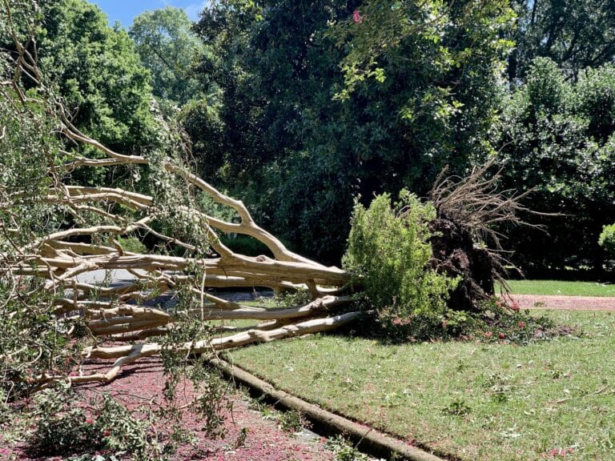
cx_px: 308
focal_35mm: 52
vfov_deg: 28.0
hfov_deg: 36.8
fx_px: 924
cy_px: 230
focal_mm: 6
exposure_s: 1/217
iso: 16
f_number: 2.4
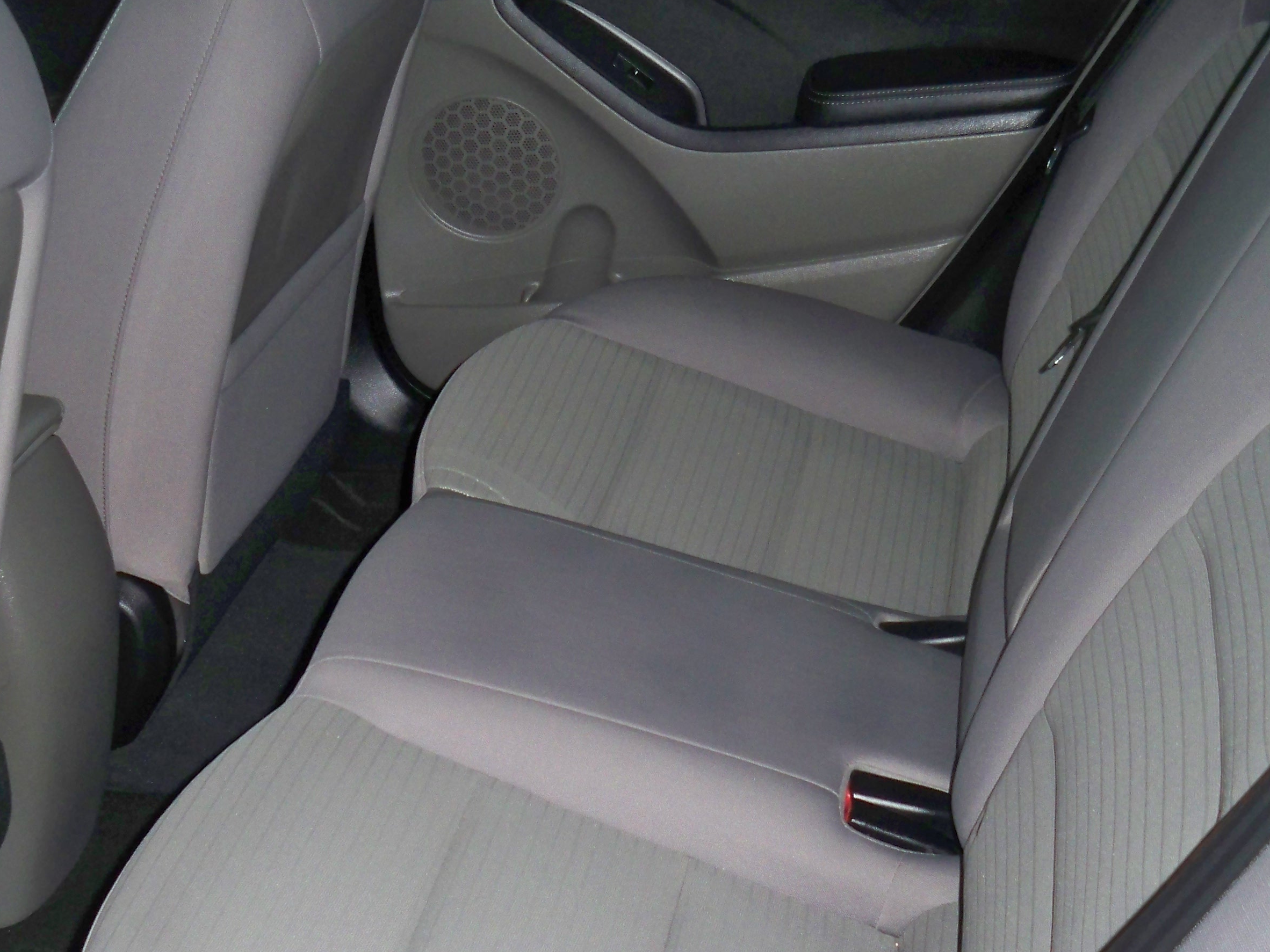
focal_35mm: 54
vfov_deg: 26.8
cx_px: 509
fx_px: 1981
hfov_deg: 35.4
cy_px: 666
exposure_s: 1/60
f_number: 3.1
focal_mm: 6.3
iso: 200
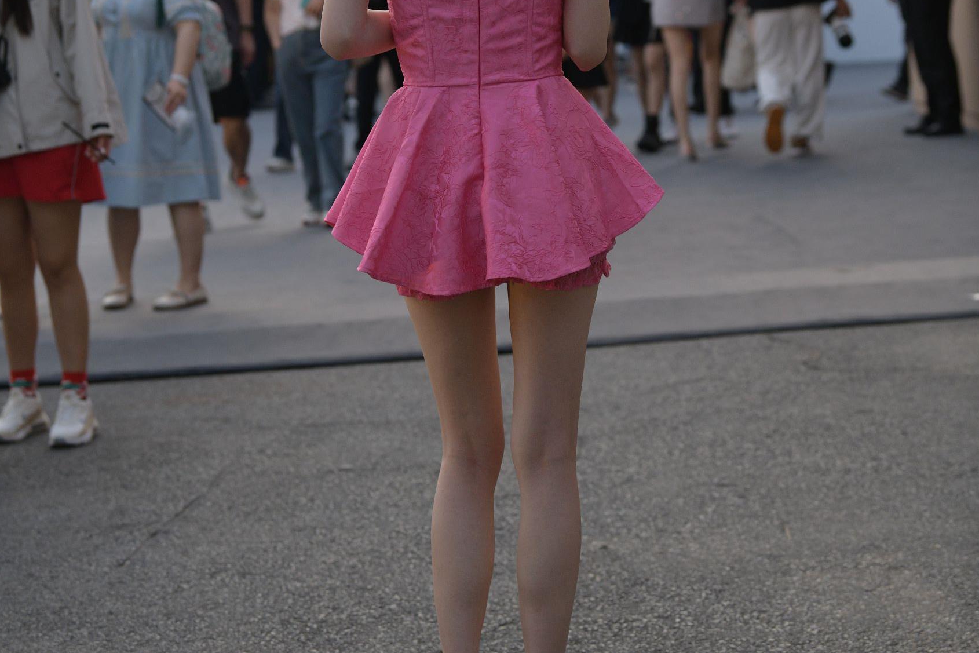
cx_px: 489
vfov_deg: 12.9
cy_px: 168
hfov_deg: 19.3
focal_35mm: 106
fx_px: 2883
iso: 1000
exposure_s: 1/640
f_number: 4
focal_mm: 70
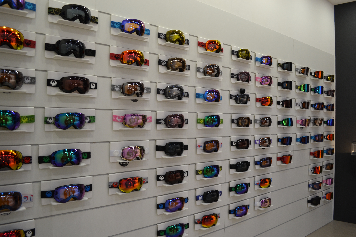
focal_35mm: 27
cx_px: 178
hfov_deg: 67.4
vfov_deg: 47.9
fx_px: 267
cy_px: 118
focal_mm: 18
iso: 400
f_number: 4
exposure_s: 1/60
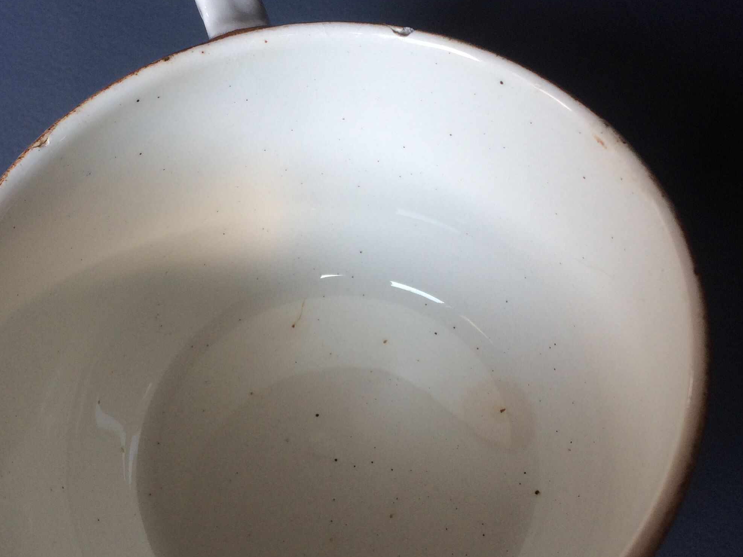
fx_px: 1030
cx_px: 331
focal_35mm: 48
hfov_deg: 39.6
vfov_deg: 30.2
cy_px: 318
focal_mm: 4.15
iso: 50
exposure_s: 1/50
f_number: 2.2
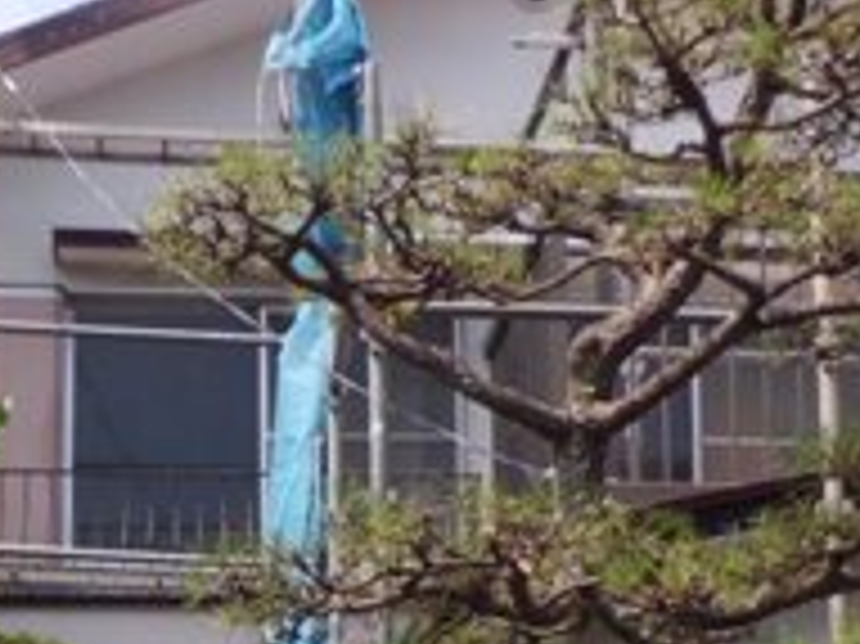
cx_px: 365
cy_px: 860
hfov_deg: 22.5
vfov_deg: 16.0
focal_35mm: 87
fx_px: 2160
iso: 64
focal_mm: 4.7
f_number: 7.9
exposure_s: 1/125
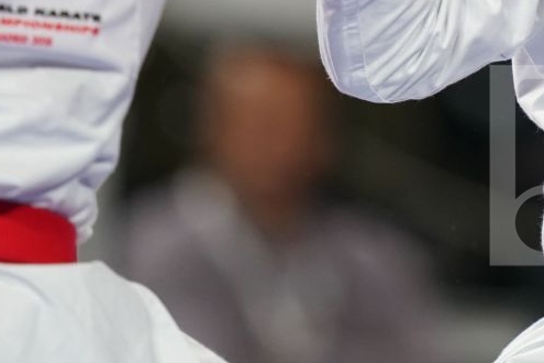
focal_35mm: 1454
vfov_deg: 0.9
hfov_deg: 1.4
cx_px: 592
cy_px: -226
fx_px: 21970
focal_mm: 400
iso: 1000
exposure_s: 1/500
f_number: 2.8
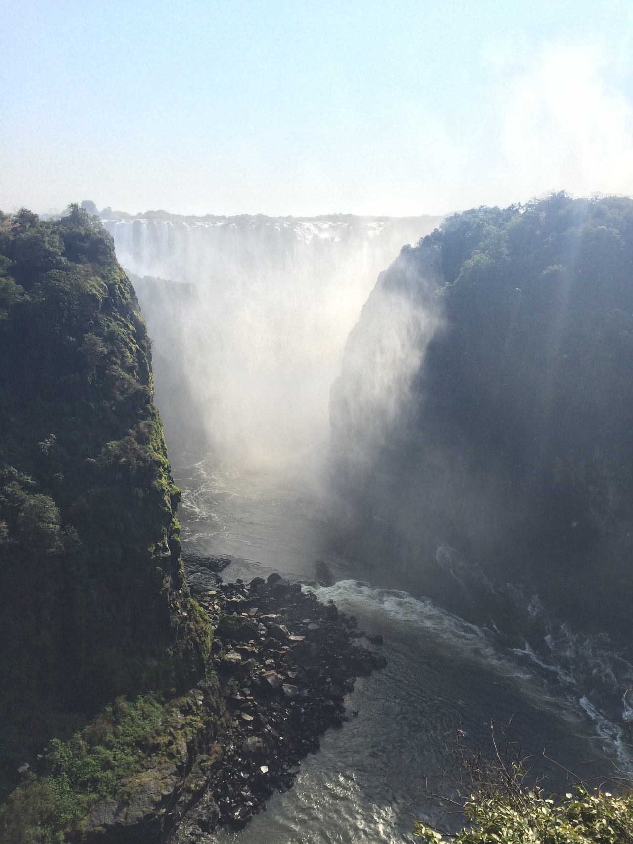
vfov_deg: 61.7
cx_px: 316
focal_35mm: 29
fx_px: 707
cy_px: 422
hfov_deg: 48.2
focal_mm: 4.15
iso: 32
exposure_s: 1/1709
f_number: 2.2
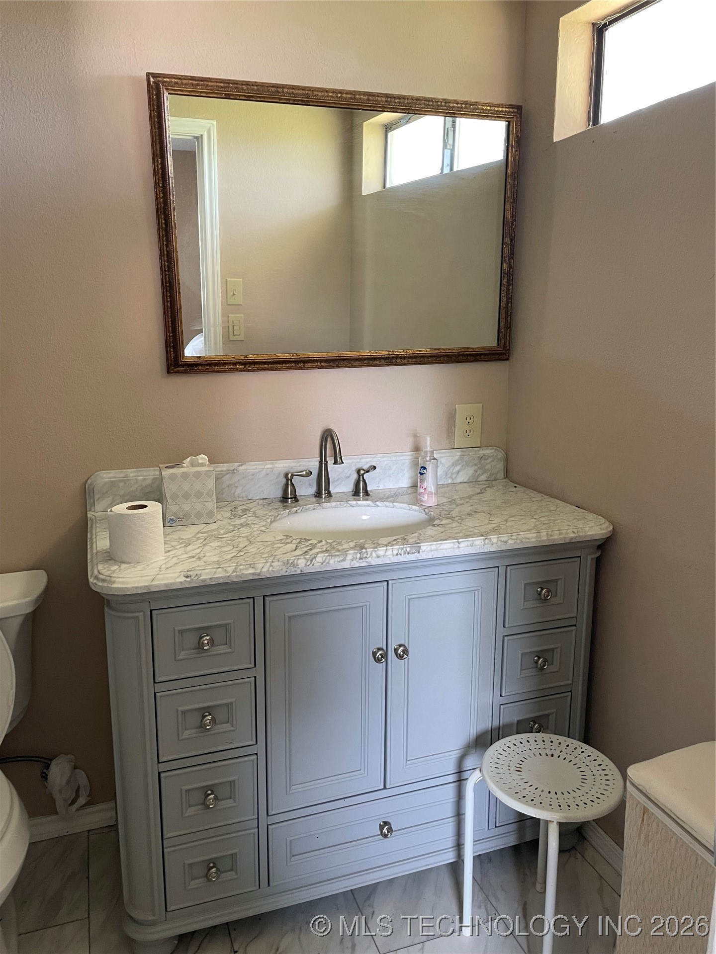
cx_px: 358
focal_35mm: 26
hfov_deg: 53.1
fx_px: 717
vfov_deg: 67.3
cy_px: 477
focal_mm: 4.2
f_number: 1.6
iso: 250
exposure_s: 1/60
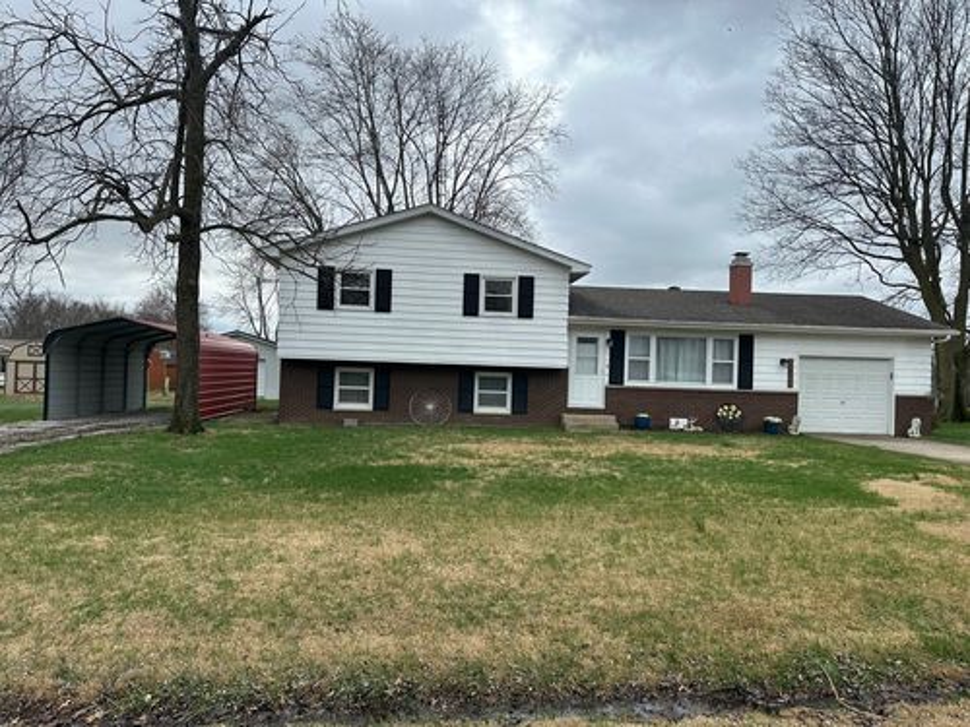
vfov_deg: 56.8
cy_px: 364
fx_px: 673
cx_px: 485
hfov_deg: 71.6
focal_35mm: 24
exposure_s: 1/2525
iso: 80
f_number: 1.78
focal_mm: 6.86
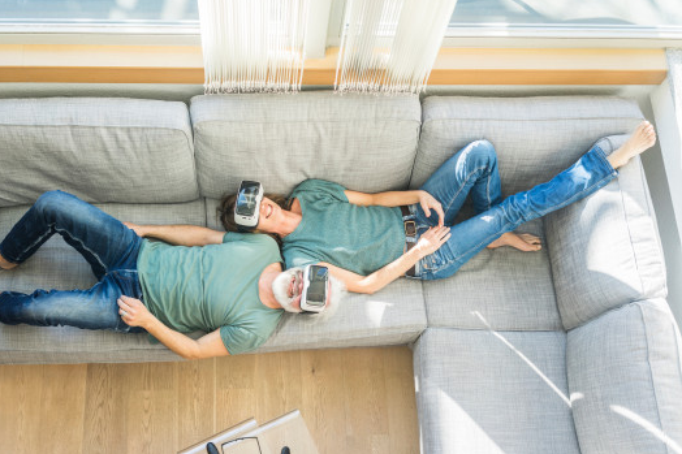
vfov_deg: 33.3
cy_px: 252
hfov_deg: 48.4
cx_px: 312
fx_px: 757
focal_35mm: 40
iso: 200
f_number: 2.8
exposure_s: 1/200
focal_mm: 35
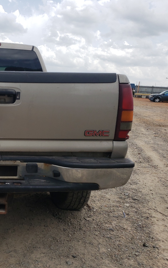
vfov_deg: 52.7
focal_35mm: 37
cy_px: 134
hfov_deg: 31.5
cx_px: -5
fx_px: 271
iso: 50
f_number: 1.5
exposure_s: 1/2500
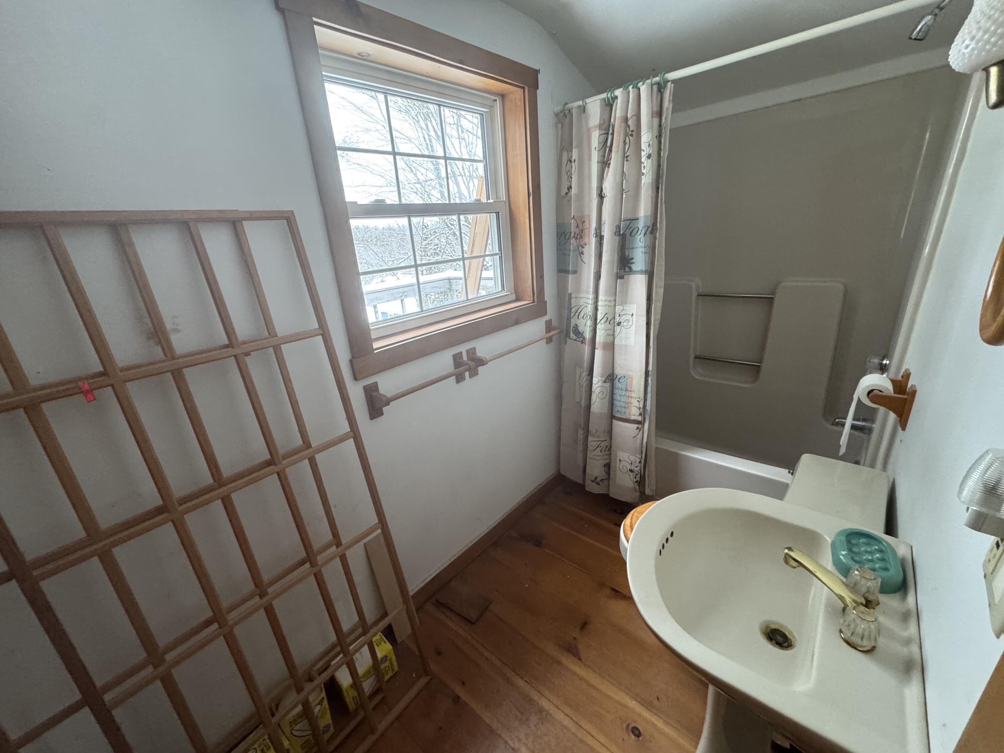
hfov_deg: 102.1
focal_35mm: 14
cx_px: 502
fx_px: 406
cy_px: 376
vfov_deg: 85.7
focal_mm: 2.22
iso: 500
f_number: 2.2
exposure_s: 1/60
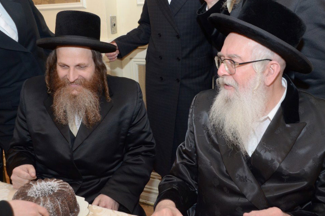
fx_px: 376
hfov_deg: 46.8
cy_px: 100
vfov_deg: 32.2
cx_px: 155
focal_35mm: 42
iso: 800
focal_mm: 23
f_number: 6.3
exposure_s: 1/125
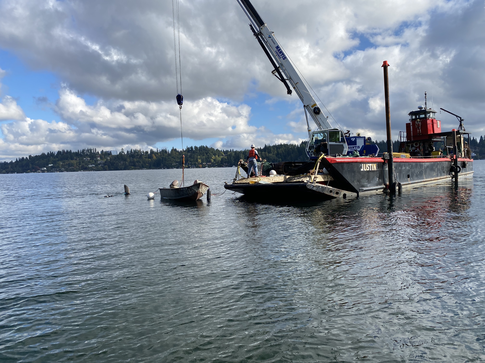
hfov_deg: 67.3
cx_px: 242
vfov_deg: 53.1
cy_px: 182
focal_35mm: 26
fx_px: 364
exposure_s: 1/2817
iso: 32
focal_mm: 4.25
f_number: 1.8
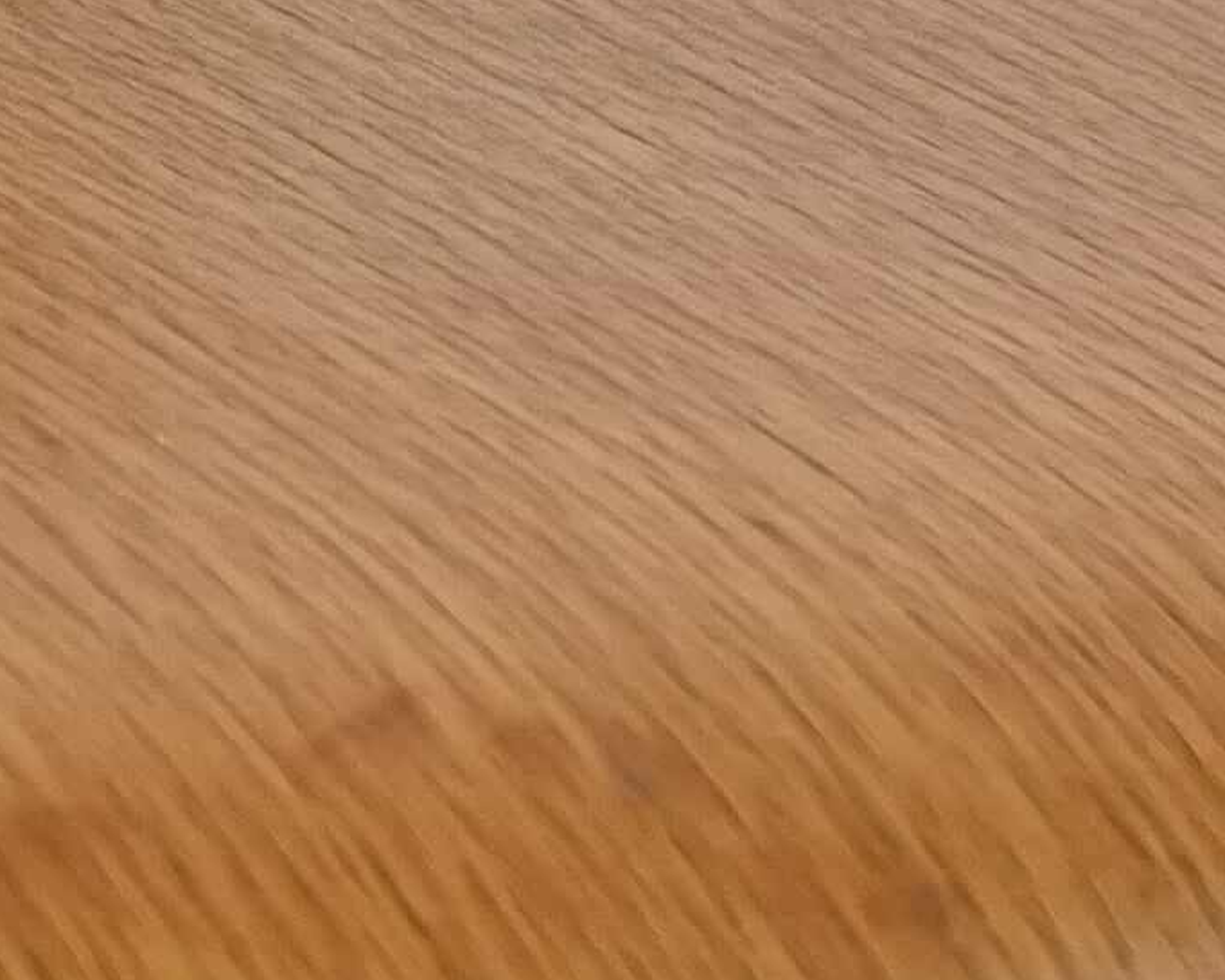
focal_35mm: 150
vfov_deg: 10.3
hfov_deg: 12.8
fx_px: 5440
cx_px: 853
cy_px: 151
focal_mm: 5.4
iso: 64
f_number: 1.8
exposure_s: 1/100
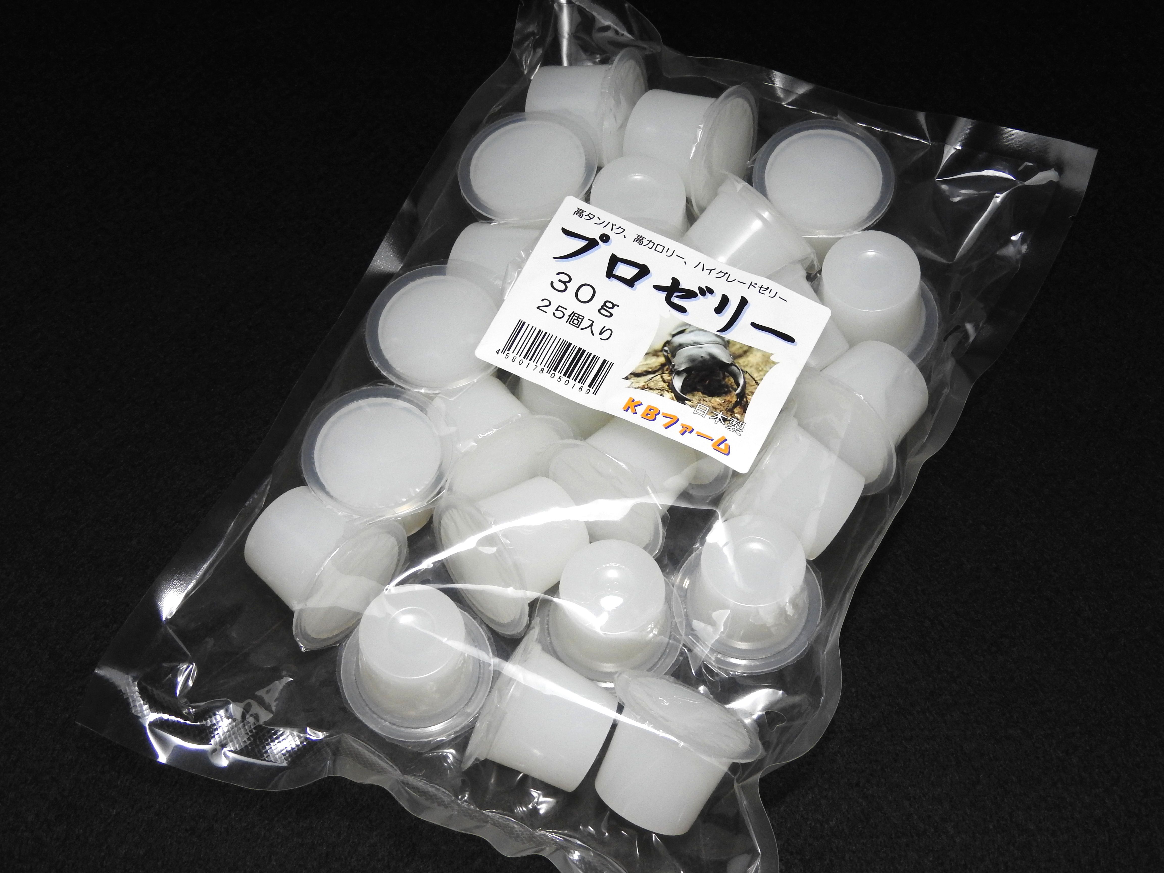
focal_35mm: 55
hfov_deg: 34.9
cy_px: 436
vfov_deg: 26.6
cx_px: 582
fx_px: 1849
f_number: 4
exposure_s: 1/30
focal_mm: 9.9
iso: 360
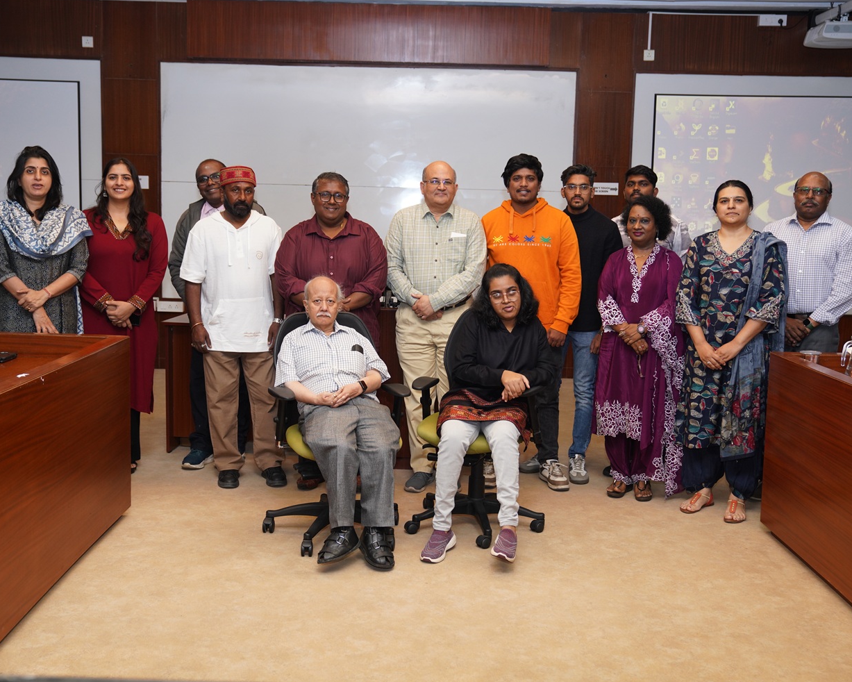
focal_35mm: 39
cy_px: 338
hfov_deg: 46.8
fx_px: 984
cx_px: 419
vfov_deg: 38.2
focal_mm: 34
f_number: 3.5
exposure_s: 1/200
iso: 800
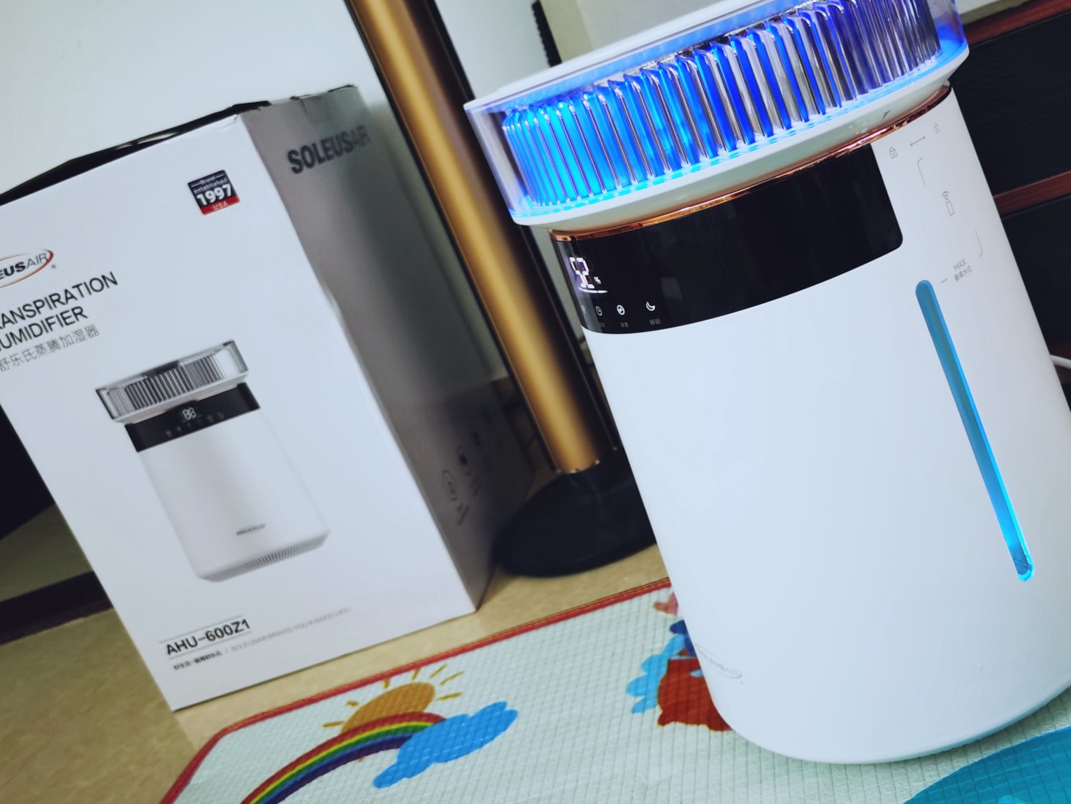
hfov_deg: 49.2
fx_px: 1145
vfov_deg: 38.6
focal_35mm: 37
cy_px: 351
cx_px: 720
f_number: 1.6
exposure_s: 1/50
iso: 320
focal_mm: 5.56
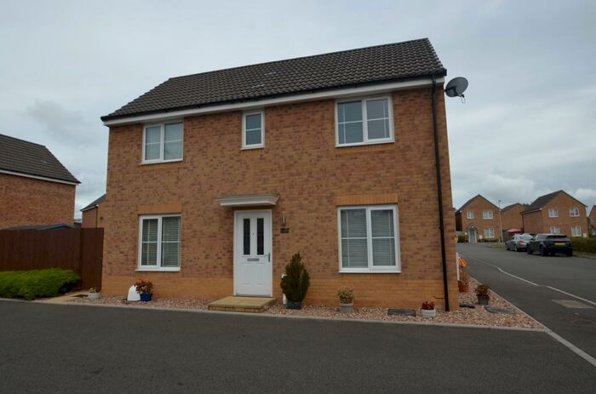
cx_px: 298
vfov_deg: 59.2
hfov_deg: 81.3
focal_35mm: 21
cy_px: 197
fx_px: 347
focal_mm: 14
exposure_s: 1/250
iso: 100
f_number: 8
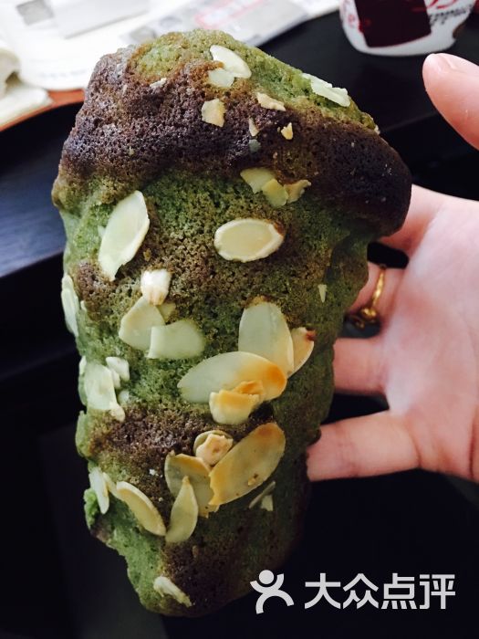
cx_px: 240
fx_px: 535
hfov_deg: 48.2
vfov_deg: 61.7
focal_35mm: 29
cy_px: 320
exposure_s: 1/8
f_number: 2.2
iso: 160
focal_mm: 4.15
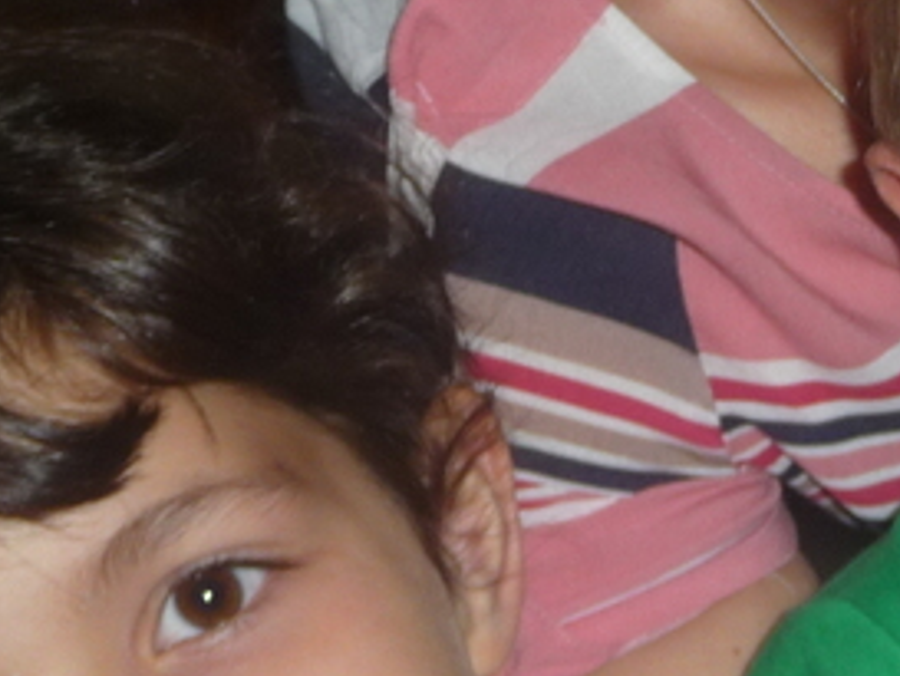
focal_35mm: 150
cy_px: -13
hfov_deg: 12.8
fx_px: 3902
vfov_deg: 9.8
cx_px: 1141
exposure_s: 1/30
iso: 100
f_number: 3.9
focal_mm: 6.7
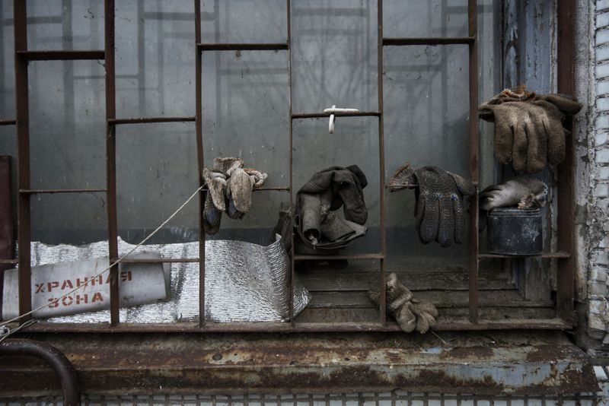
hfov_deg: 73.7
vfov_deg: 53.2
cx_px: 304
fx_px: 406
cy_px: 203
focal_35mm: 24
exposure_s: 1/100
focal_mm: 24
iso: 3200
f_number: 4
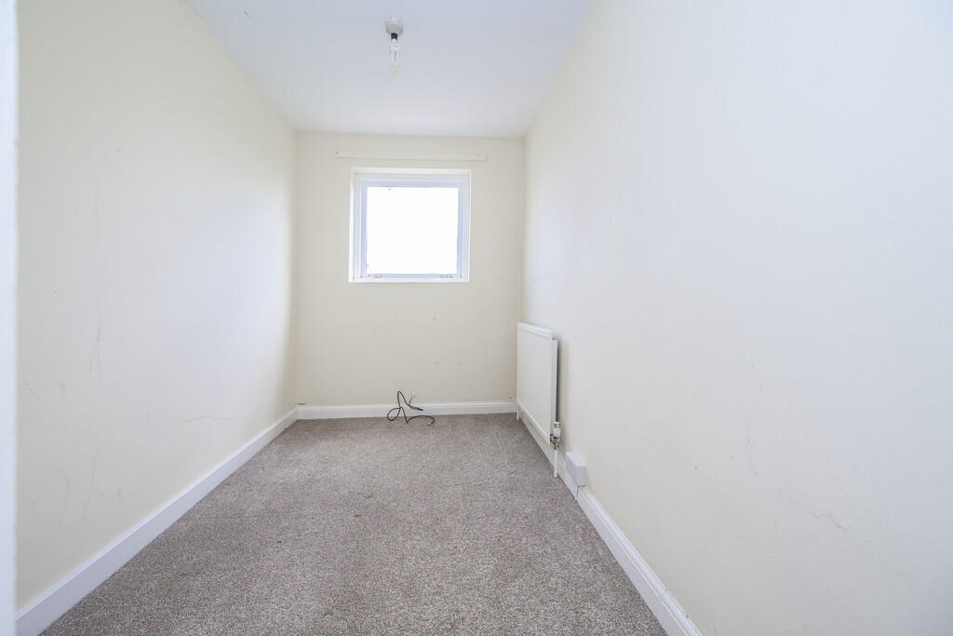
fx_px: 371
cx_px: 476
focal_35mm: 14
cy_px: 318
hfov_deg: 104.2
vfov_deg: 81.2
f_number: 7.1
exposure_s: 1/125
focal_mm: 14
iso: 320
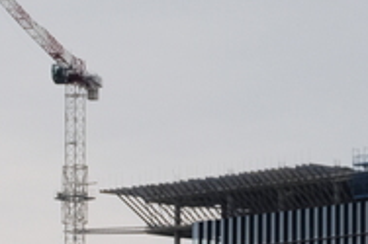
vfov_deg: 2.4
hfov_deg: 3.6
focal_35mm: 572
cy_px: 546
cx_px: -386
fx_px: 5842
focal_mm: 70
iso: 160
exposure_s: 1/300
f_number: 5.6
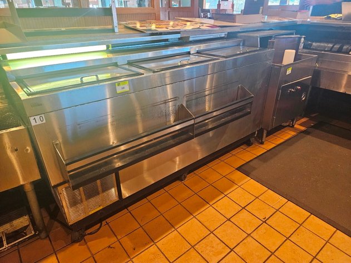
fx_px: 233
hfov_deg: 73.9
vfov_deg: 58.9
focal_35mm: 23
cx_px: 176
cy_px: 132
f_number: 1.8
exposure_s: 1/120
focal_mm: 5.4
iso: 800
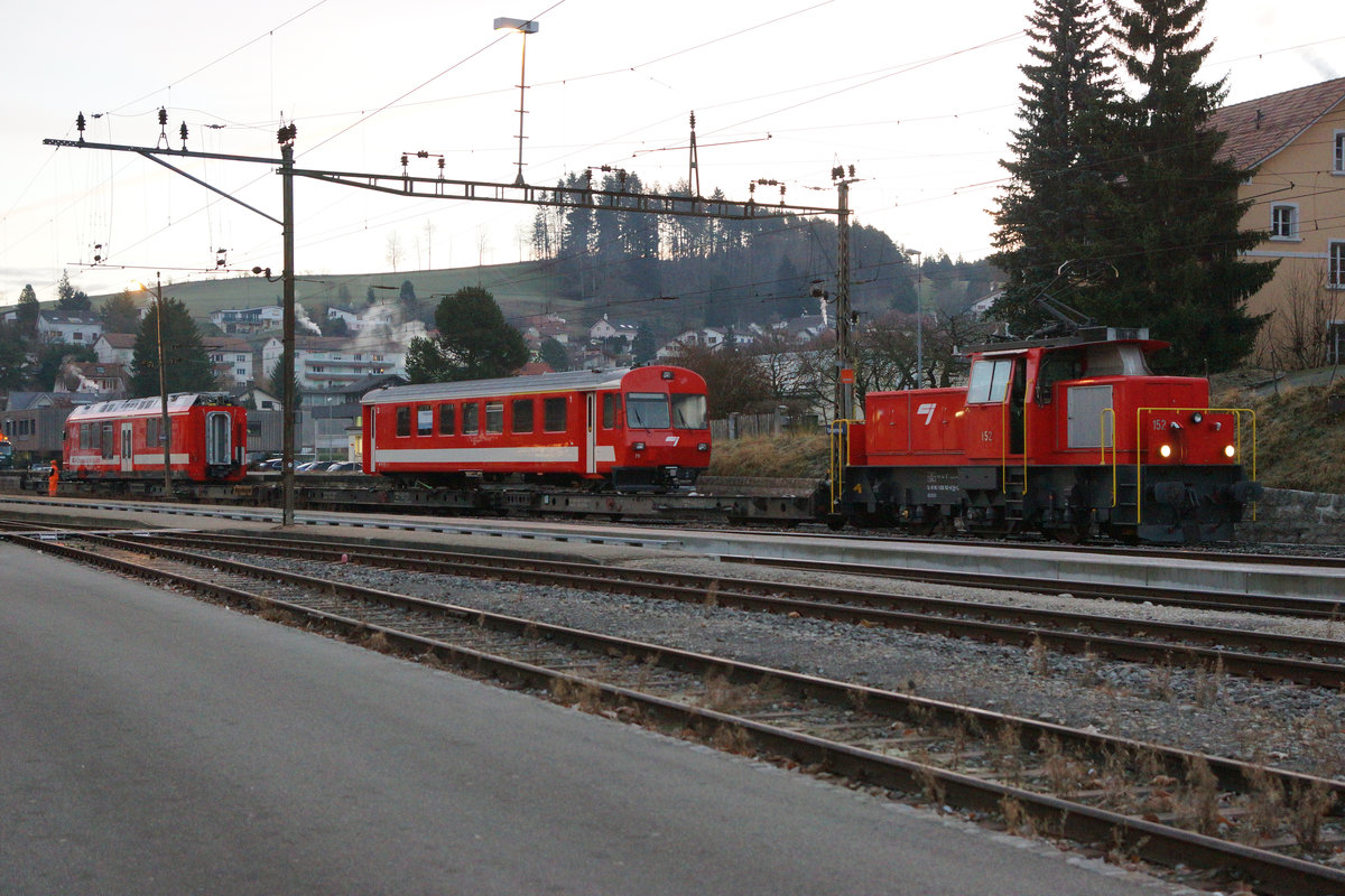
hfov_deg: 37.9
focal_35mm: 52
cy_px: 448
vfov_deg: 25.8
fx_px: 1961
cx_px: 672
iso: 1600
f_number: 3.2
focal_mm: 35
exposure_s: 1/160
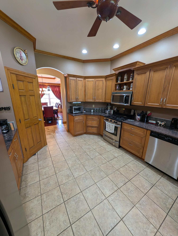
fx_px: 82
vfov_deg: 110.5
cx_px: 89
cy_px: 118
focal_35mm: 12
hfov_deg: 94.6
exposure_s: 1/40
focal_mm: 2.23
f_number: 1.95
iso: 126
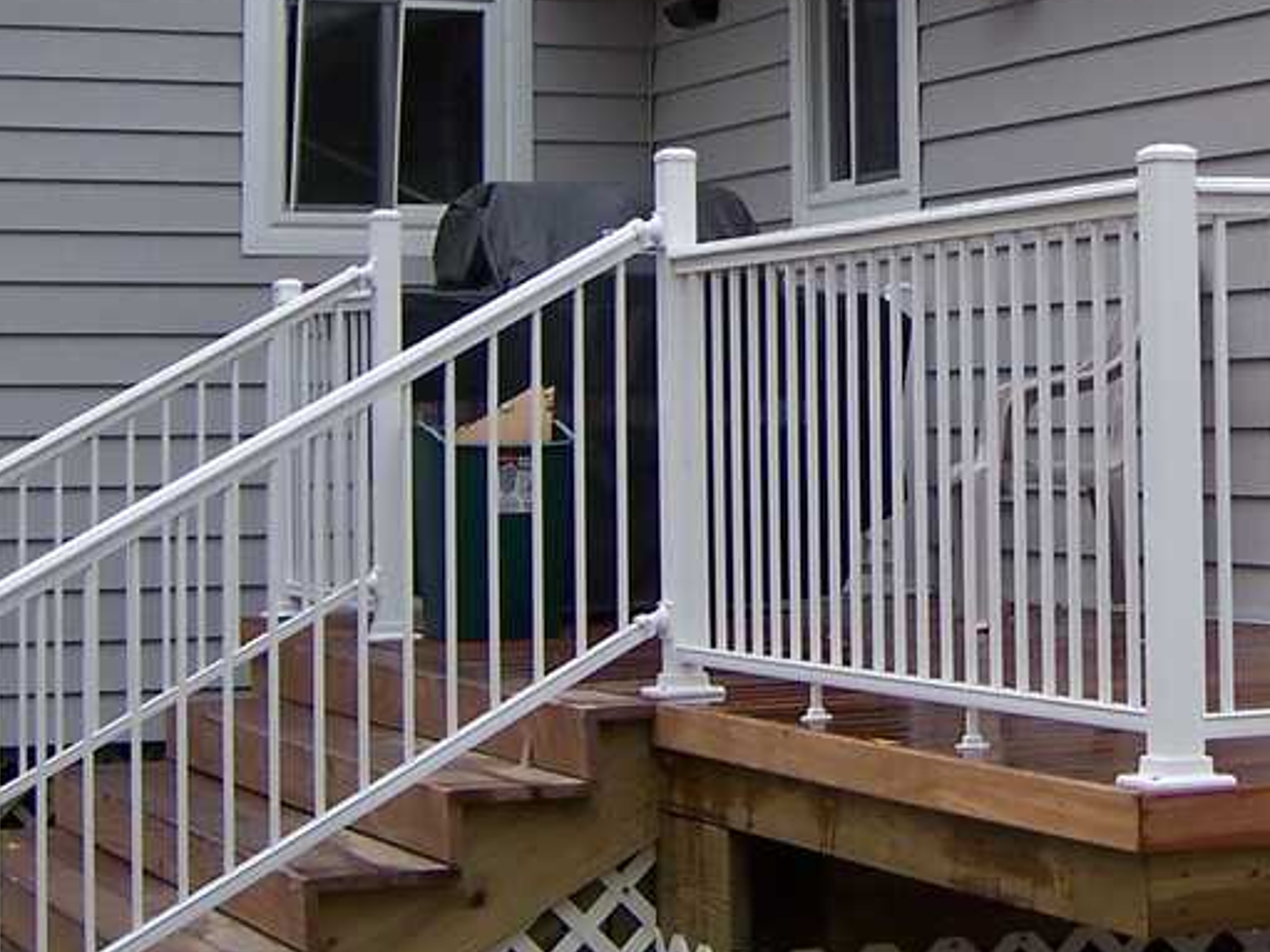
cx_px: 1219
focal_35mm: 94
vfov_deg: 15.5
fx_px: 3448
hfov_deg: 20.3
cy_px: 92
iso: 80
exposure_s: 1/200
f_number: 2.8
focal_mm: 6.2
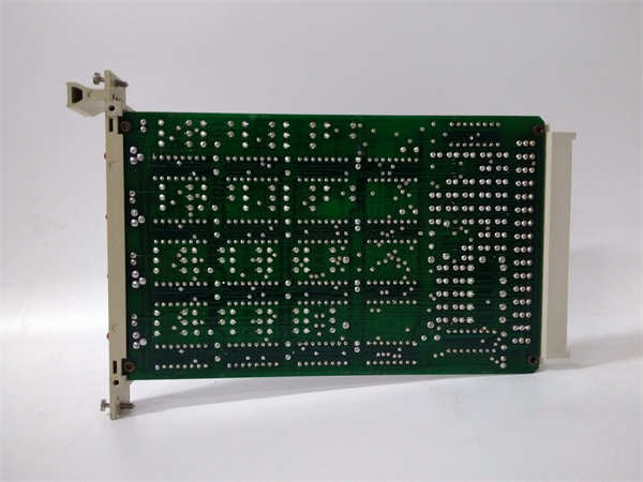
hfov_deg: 65.3
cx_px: 322
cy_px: 241
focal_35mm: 27
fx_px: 502
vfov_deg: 51.4
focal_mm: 3.79
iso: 636
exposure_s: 1/33
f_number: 2
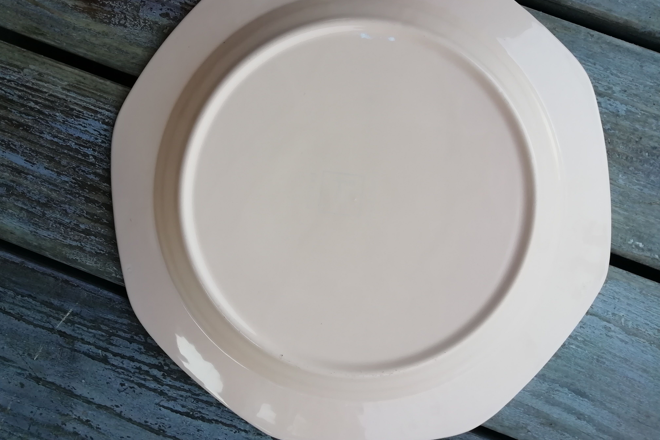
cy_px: 195
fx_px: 513
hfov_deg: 65.5
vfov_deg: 46.3
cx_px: 320
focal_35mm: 28
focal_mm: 3.21
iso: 64
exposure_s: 1/100
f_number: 2.2
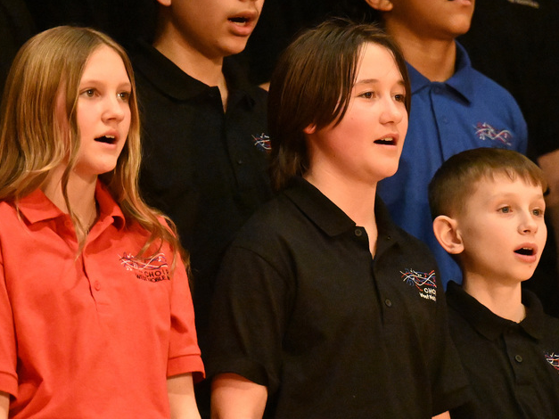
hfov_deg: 4.2
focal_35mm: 471
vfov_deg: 3.2
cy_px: 138
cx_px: 379
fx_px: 7605
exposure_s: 1/1000
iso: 10000
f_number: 2.8
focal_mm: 200
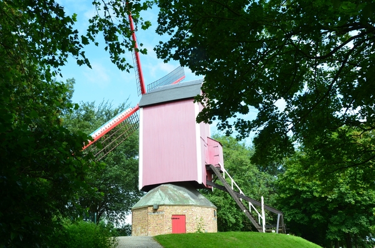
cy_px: 124
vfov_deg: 39.8
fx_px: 343
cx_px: 188
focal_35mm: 33
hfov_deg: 57.3
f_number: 10
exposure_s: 1/80
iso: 200
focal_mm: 22
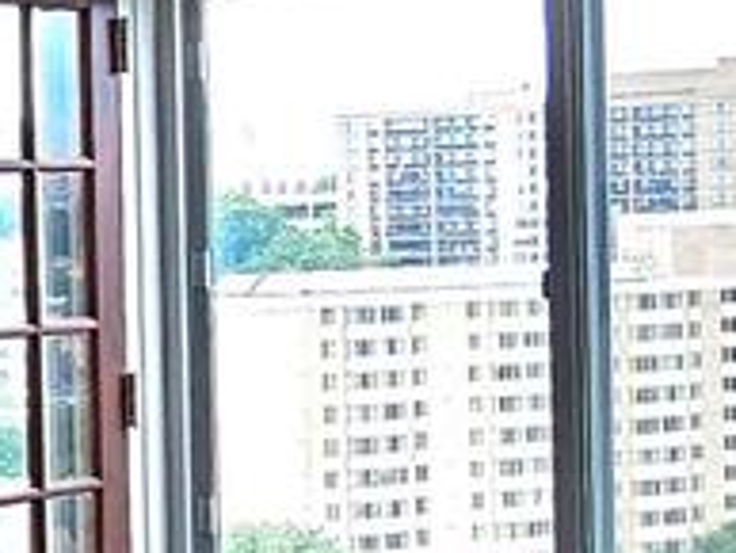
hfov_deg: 17.6
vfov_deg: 15.3
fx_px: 2064
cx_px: -446
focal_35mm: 97
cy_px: 271
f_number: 2.2
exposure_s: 1/208
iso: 125
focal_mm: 2.2
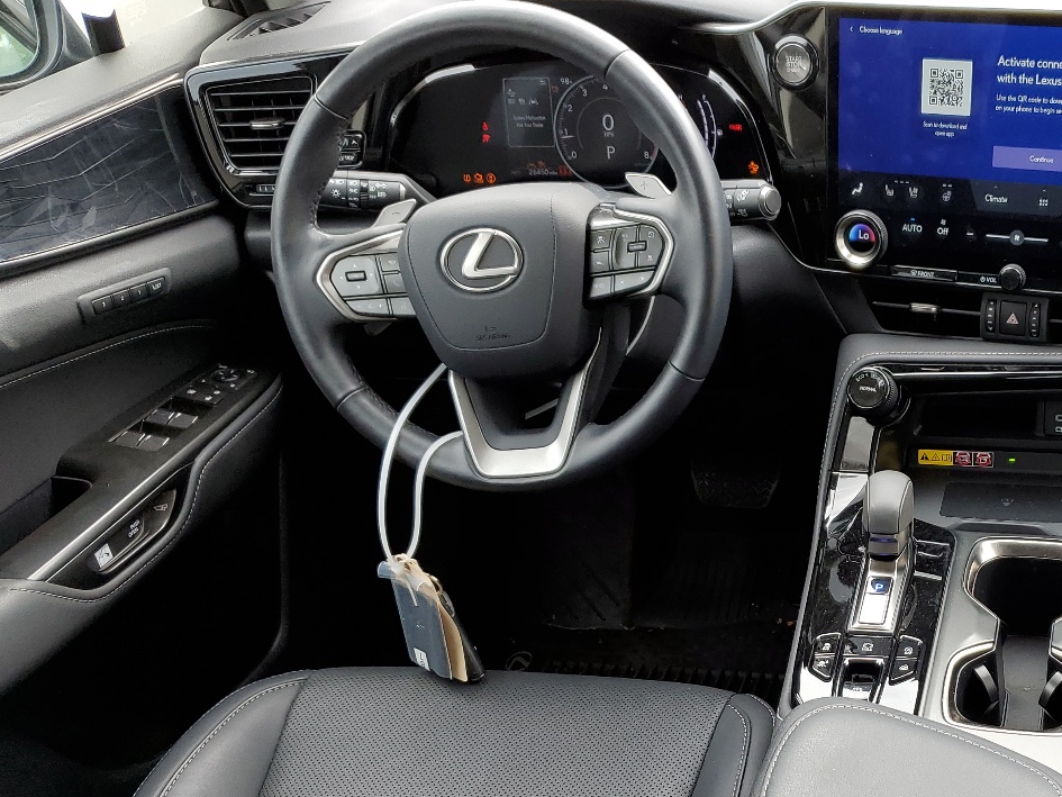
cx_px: 893
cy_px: 522
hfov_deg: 40.6
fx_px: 1350
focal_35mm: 44
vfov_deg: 32.6
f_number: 1.5
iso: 50
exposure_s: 1/192
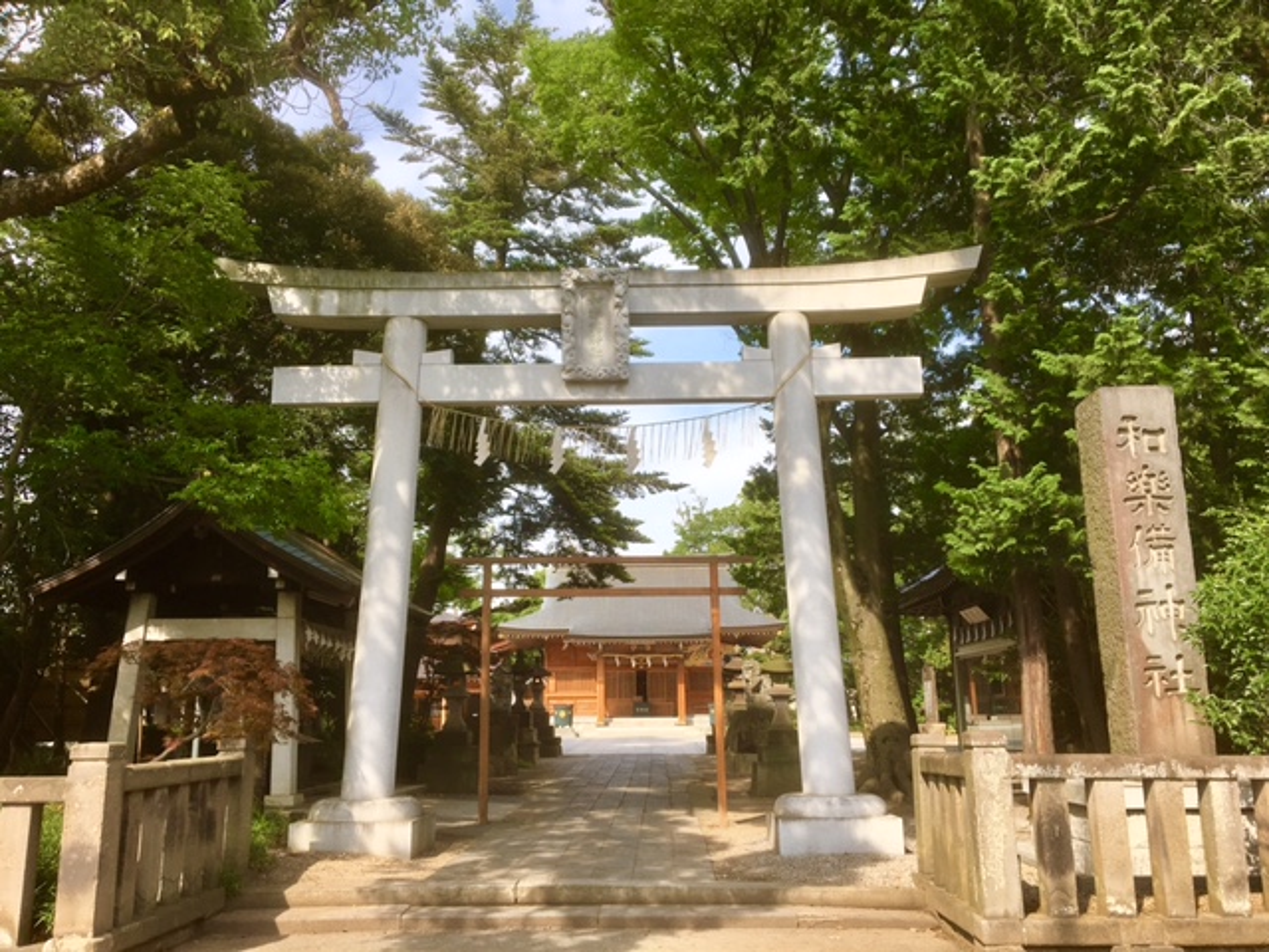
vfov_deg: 48.2
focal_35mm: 29
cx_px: 634
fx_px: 1063
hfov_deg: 61.7
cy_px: 476
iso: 25
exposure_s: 1/818
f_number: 2.2
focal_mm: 4.15
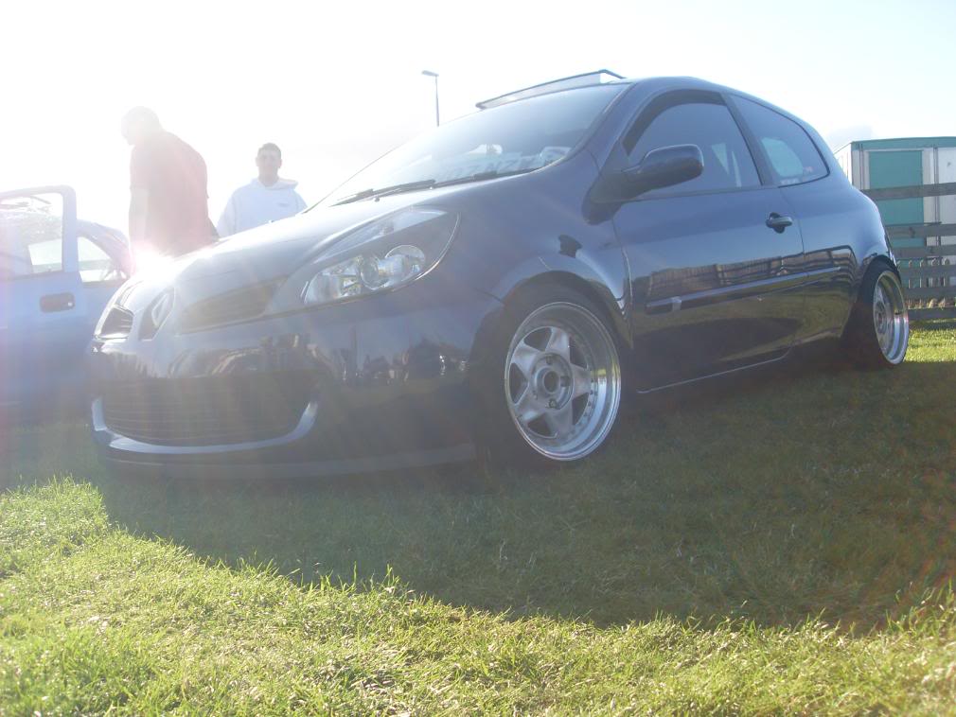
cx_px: 478
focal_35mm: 35
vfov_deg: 40.7
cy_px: 358
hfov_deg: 52.6
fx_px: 967
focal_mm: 6.3
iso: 80
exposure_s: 1/90
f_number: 7
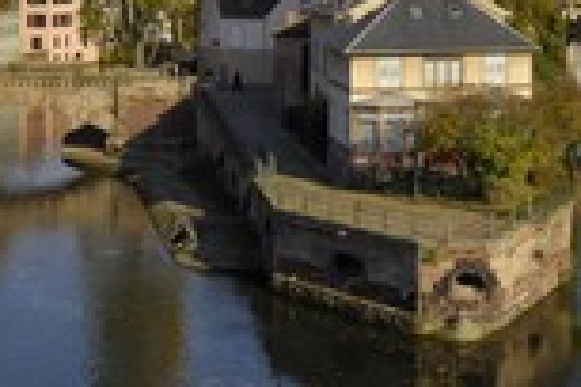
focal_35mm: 91
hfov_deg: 21.2
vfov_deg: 14.7
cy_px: -23
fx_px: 1469
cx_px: 655
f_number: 11
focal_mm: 22
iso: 100
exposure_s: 1/160
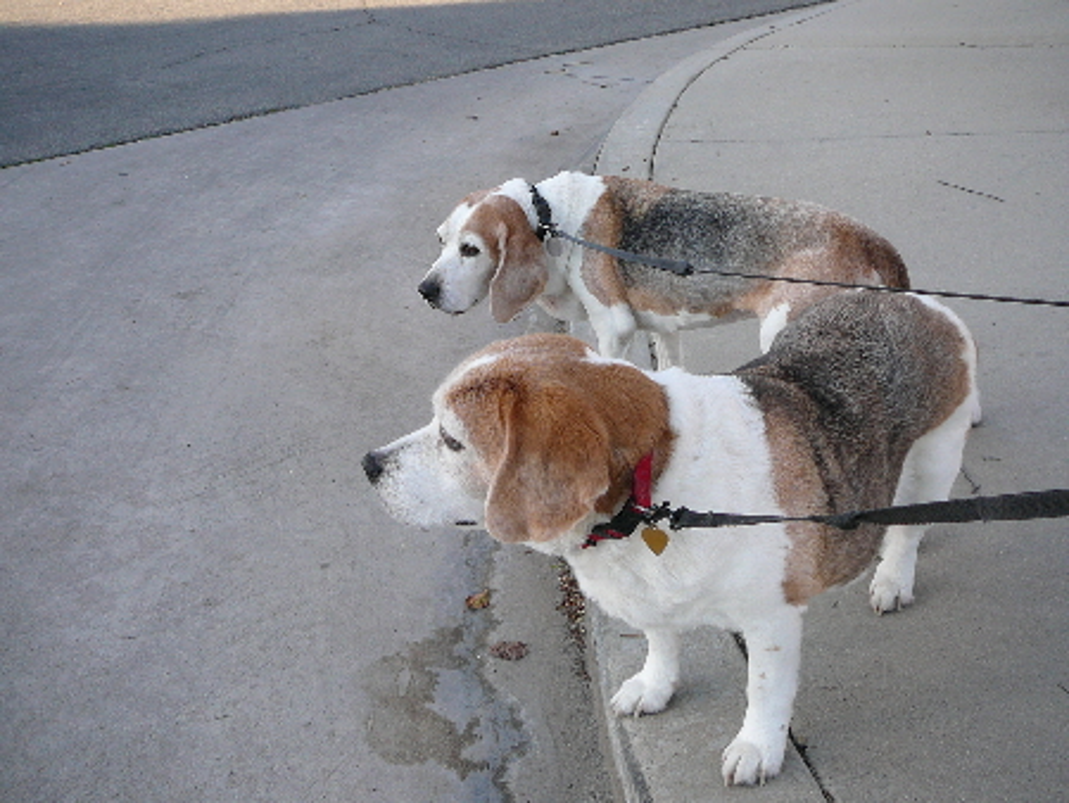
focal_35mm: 35
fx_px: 1081
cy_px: 402
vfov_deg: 40.7
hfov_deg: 52.6
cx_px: 534
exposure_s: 1/250
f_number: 2.8
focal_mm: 5.2
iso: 80
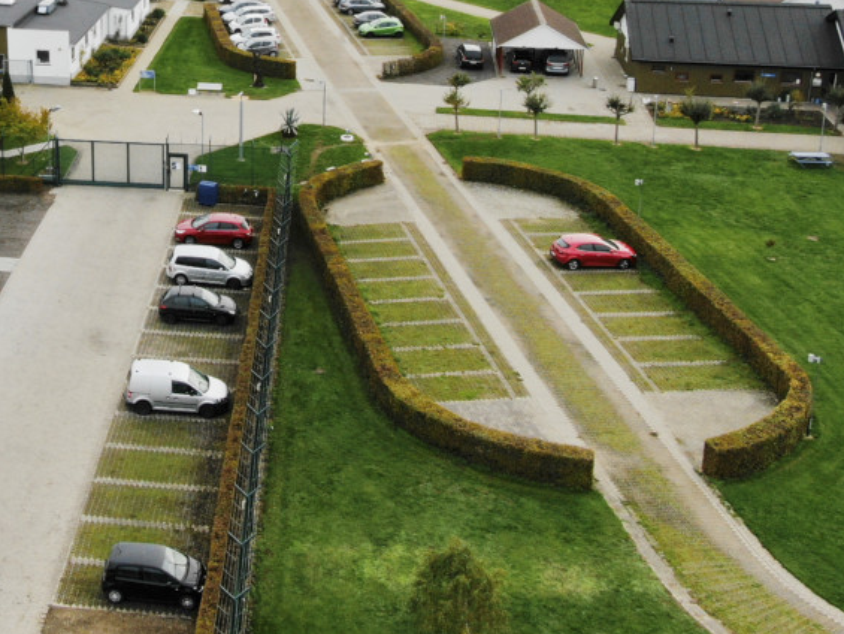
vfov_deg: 27.3
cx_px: 154
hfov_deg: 36.1
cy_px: 33
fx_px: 1244
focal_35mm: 51
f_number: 2.8
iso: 100
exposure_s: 1/520
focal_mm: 4.39
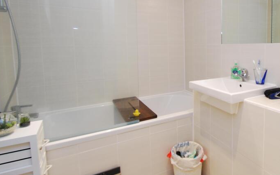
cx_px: 187
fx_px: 176
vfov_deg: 52.0
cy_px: 58
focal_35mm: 23
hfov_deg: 74.7
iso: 400
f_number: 3.5
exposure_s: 1/30
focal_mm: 10
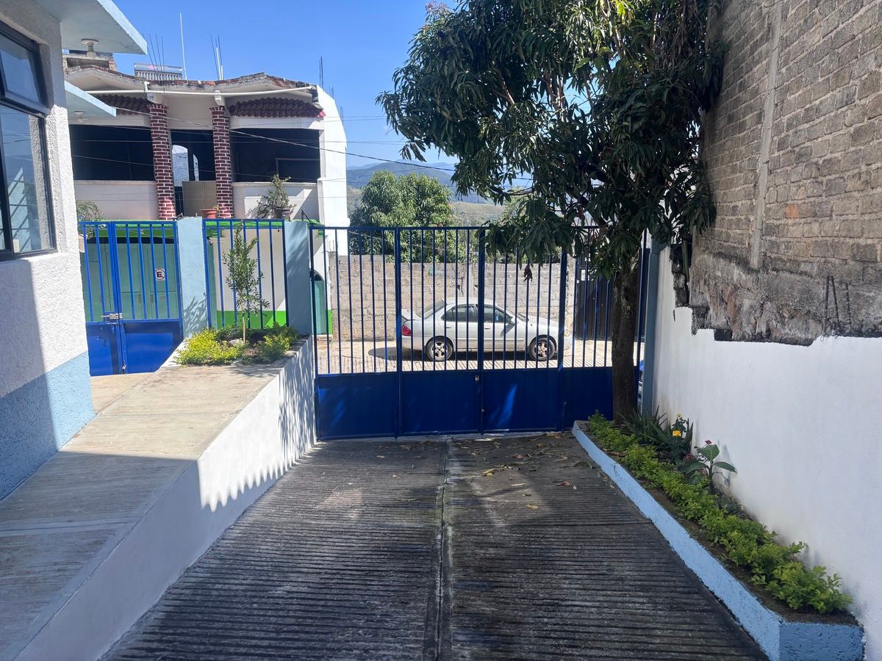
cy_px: 330
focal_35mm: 26
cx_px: 441
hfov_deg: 67.3
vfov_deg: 53.1
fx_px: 662
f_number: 1.6
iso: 50
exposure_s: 1/1912
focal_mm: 5.96
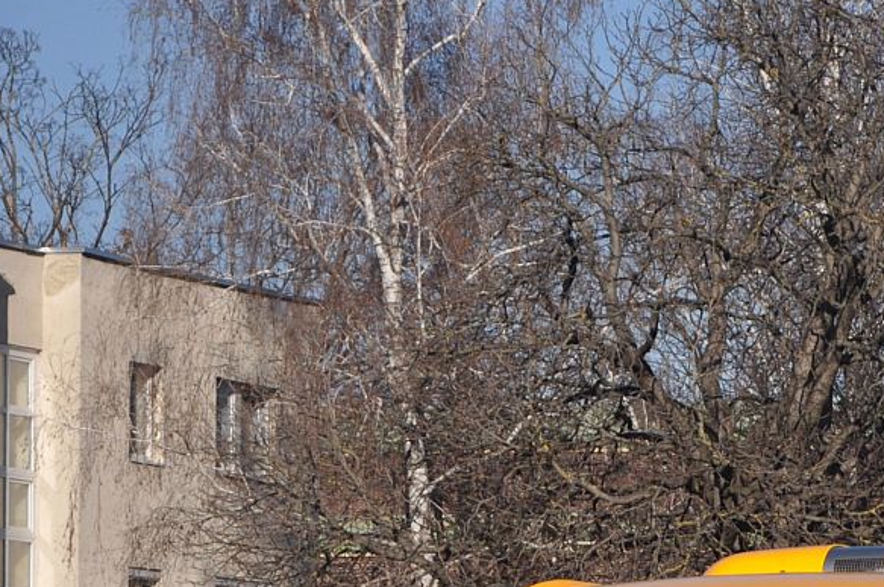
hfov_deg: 8.0
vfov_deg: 5.4
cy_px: 676
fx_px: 6253
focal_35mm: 255
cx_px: 1027
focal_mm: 70
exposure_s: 1/1600
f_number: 6.3
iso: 400
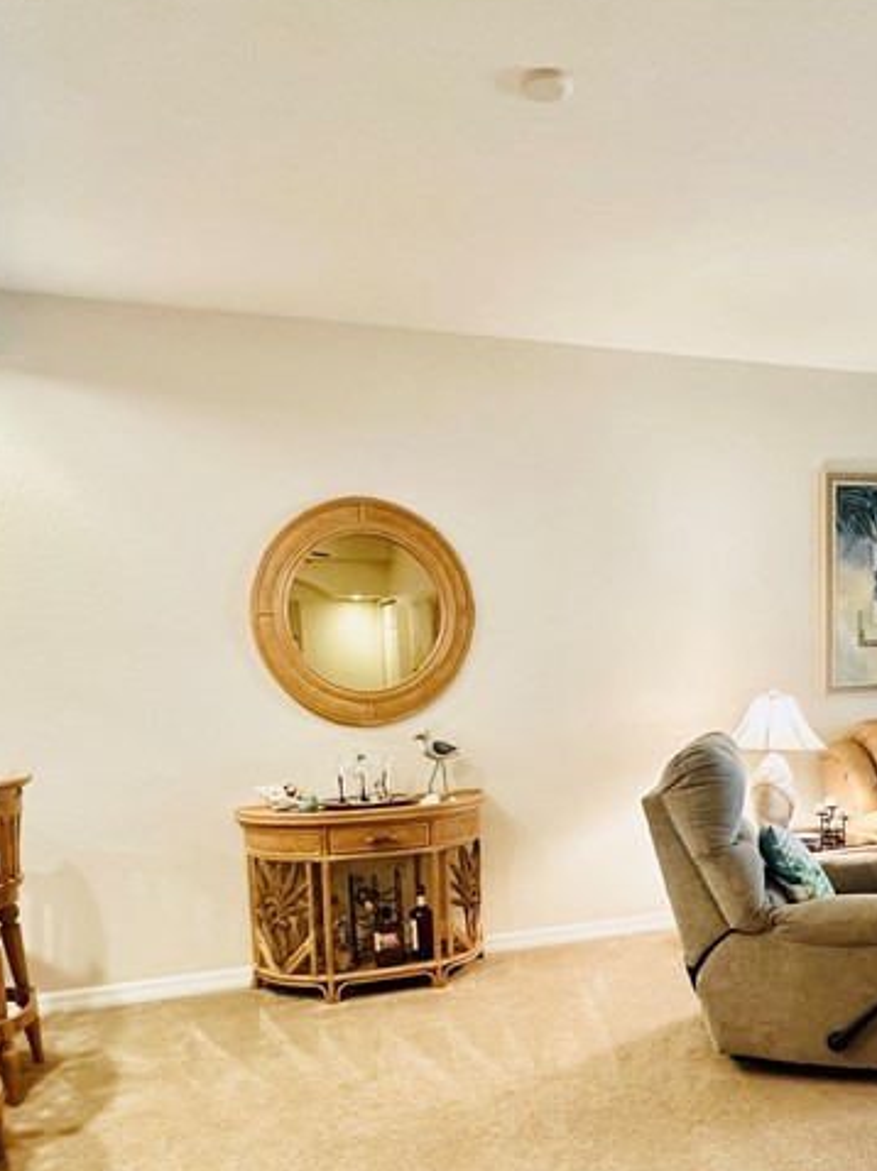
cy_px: 786
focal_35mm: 30
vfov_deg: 58.6
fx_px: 1014
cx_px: 573
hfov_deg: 46.1
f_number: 2.2
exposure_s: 1/60
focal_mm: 2.22
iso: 250
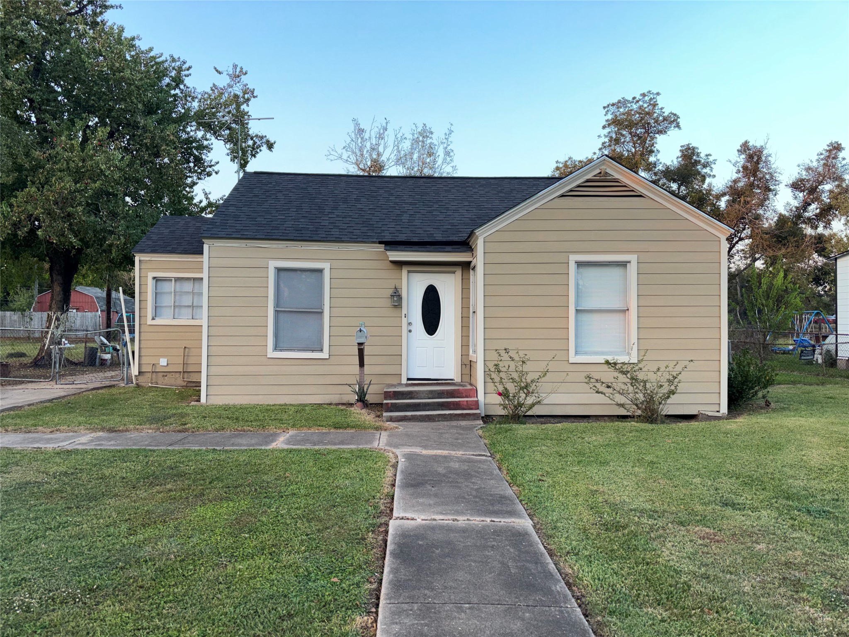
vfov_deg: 53.1
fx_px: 638
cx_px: 424
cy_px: 318
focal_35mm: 26
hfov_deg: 67.3
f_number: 1.6
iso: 64
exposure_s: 1/193
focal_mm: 5.96
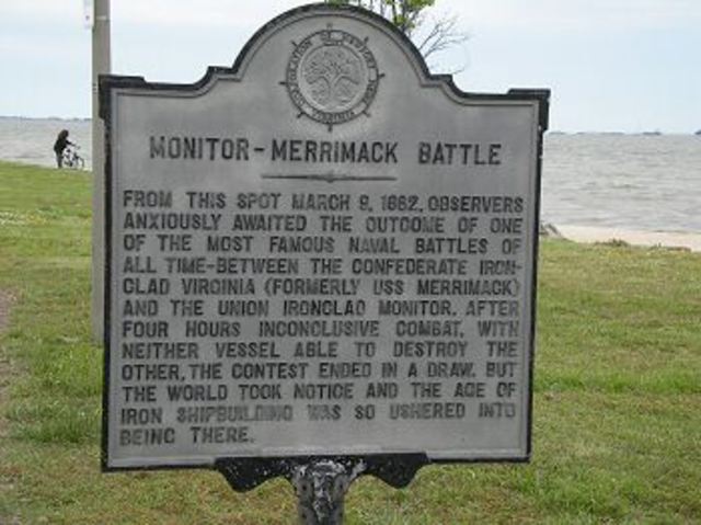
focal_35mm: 72
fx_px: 1457
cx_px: 350
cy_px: 262
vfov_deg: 20.4
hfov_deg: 27.1
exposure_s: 1/250
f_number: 5
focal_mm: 14.9
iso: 80
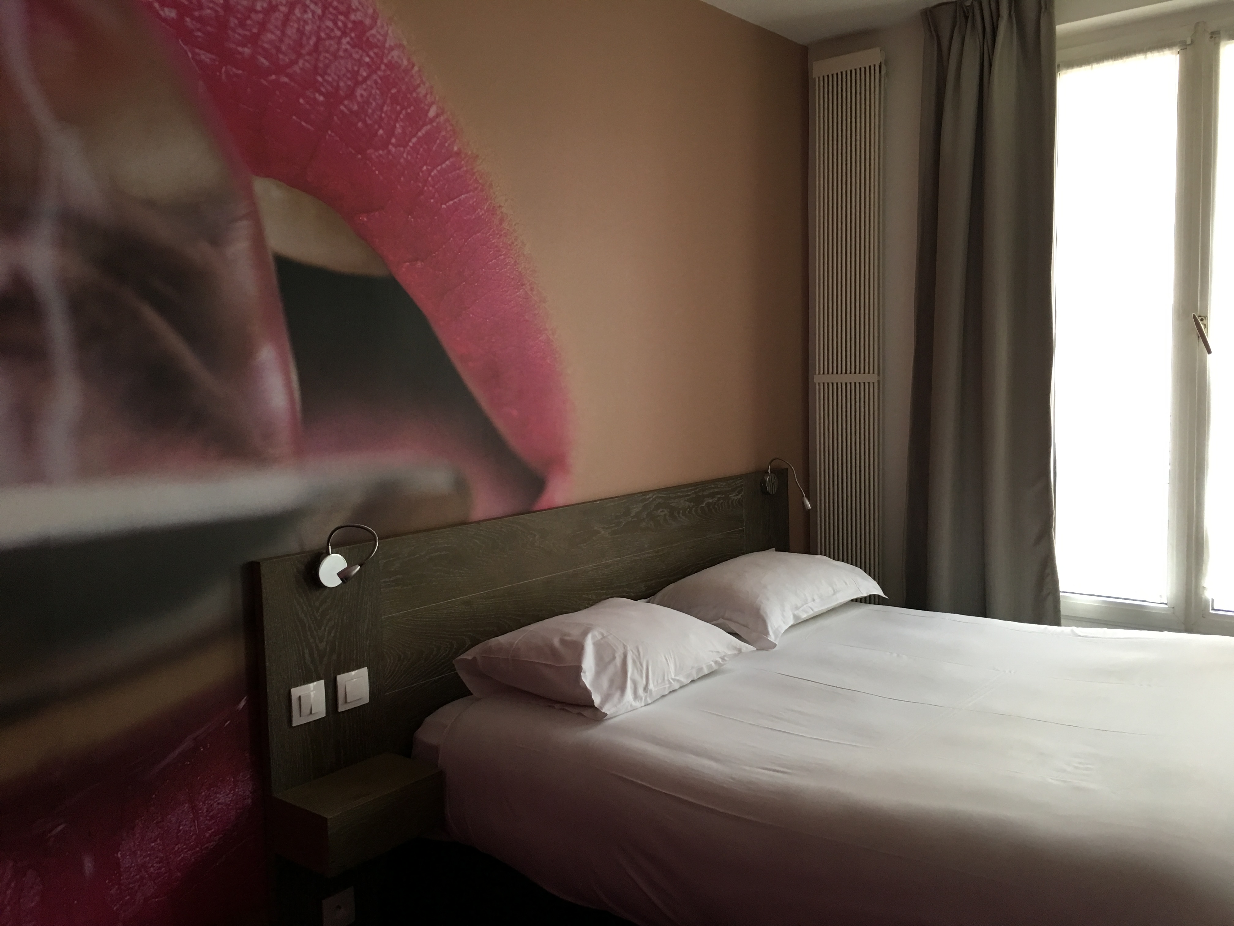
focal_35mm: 29
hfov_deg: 61.7
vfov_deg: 48.2
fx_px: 1034
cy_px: 463
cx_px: 617
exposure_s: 1/17
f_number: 2.2
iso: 64
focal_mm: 4.15
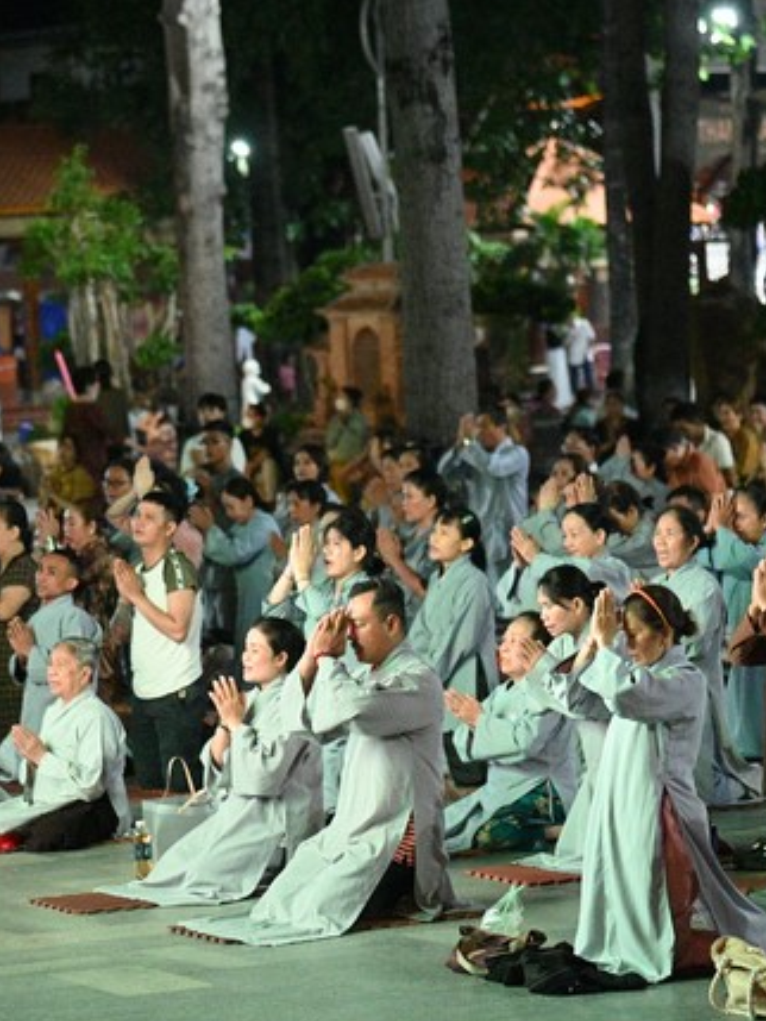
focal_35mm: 160
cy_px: 509
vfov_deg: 12.3
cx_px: 464
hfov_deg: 9.3
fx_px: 4718
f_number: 4
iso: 25600
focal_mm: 110
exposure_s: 1/250
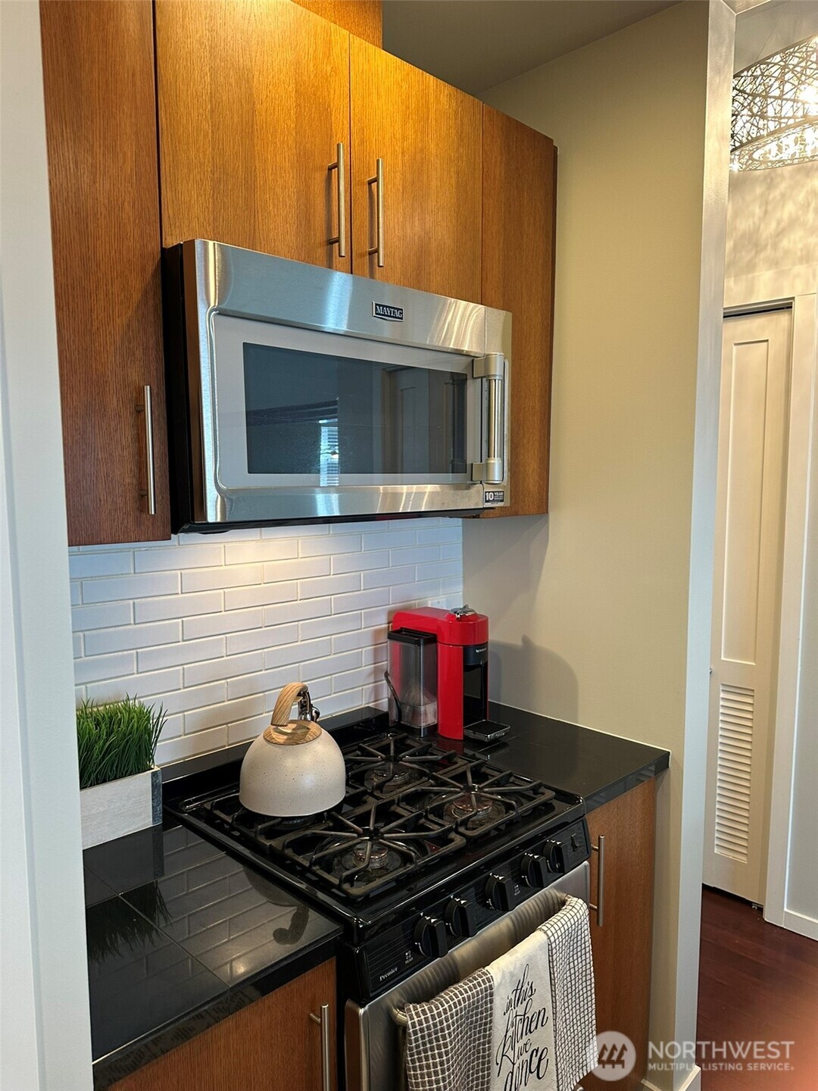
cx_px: 409
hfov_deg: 56.8
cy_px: 546
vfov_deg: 71.6
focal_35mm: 24
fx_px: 756
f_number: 1.78
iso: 160
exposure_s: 1/60
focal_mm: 6.86
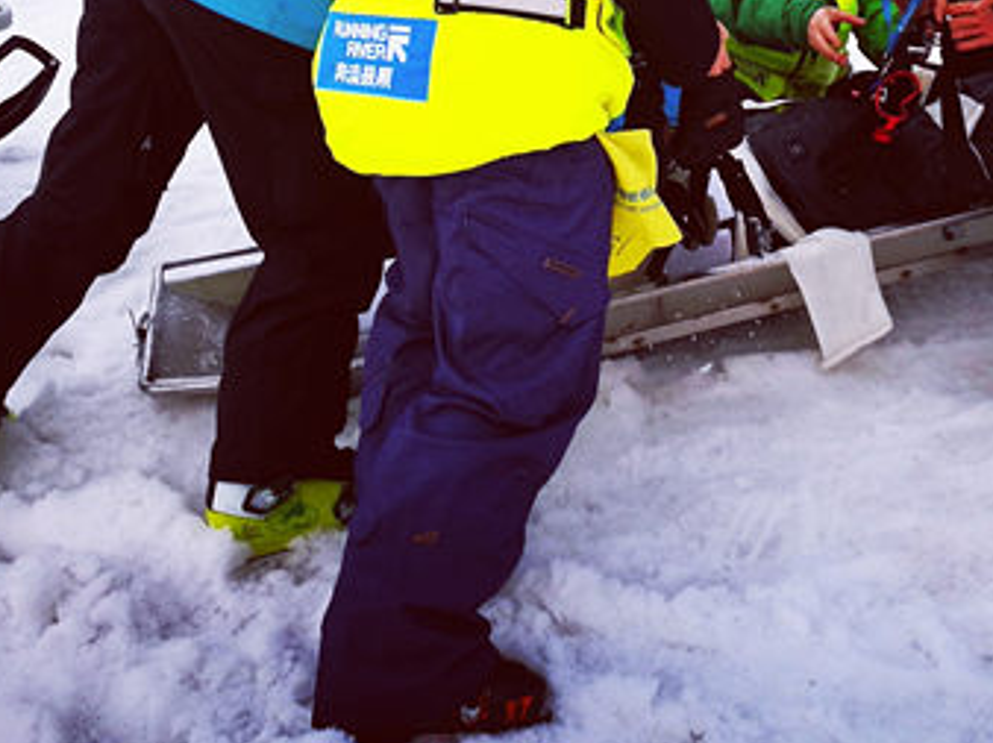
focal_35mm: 64
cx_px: 664
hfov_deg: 30.1
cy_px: -91
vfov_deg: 21.6
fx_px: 1835
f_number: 8
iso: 50
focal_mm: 4.5
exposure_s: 1/544
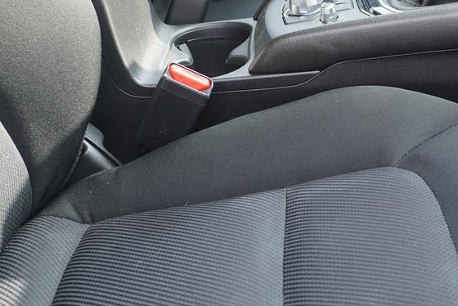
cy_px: -20
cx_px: 317
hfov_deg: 30.6
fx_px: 829
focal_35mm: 65
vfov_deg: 20.1
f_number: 4
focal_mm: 19
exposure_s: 1/60
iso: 160
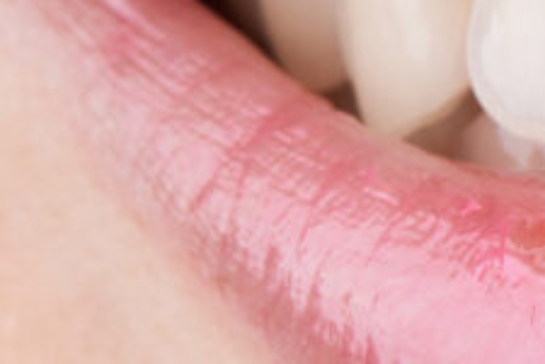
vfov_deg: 2.9
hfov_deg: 4.3
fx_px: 7236
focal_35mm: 478
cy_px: -30
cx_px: 891
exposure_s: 1/200
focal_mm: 105
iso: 160
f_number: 22
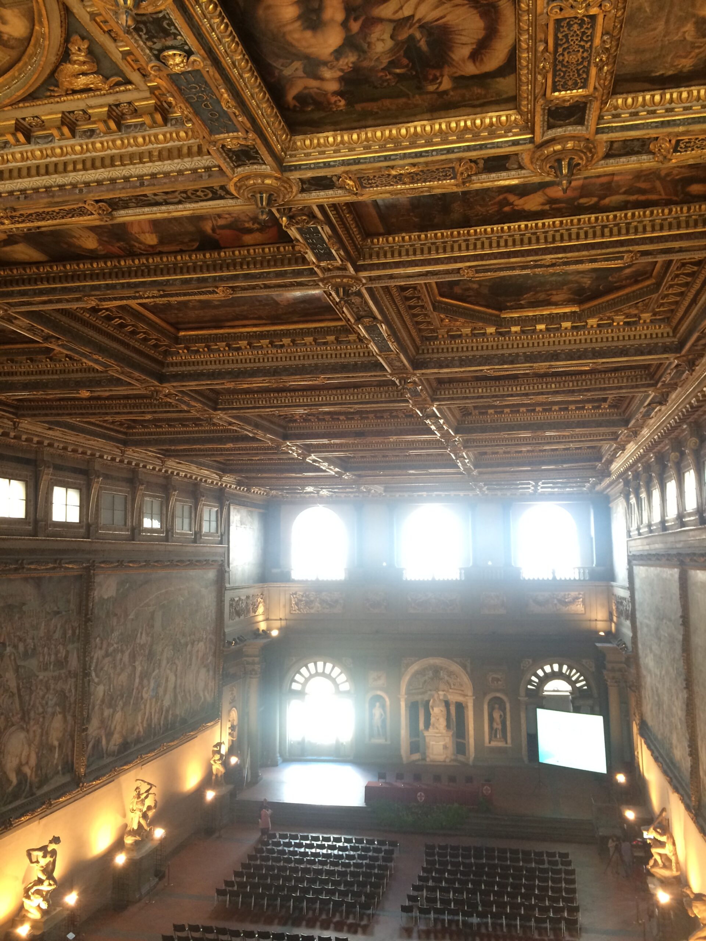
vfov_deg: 61.7
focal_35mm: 29
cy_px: 470
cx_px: 353
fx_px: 789
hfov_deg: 48.2
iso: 160
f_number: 2.2
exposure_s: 1/33
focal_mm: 4.15
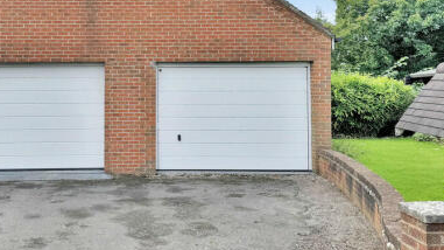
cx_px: 130
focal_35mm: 40
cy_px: 60
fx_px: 471
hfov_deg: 49.1
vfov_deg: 29.2
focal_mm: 6.76
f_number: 1.78
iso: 80
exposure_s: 1/3597
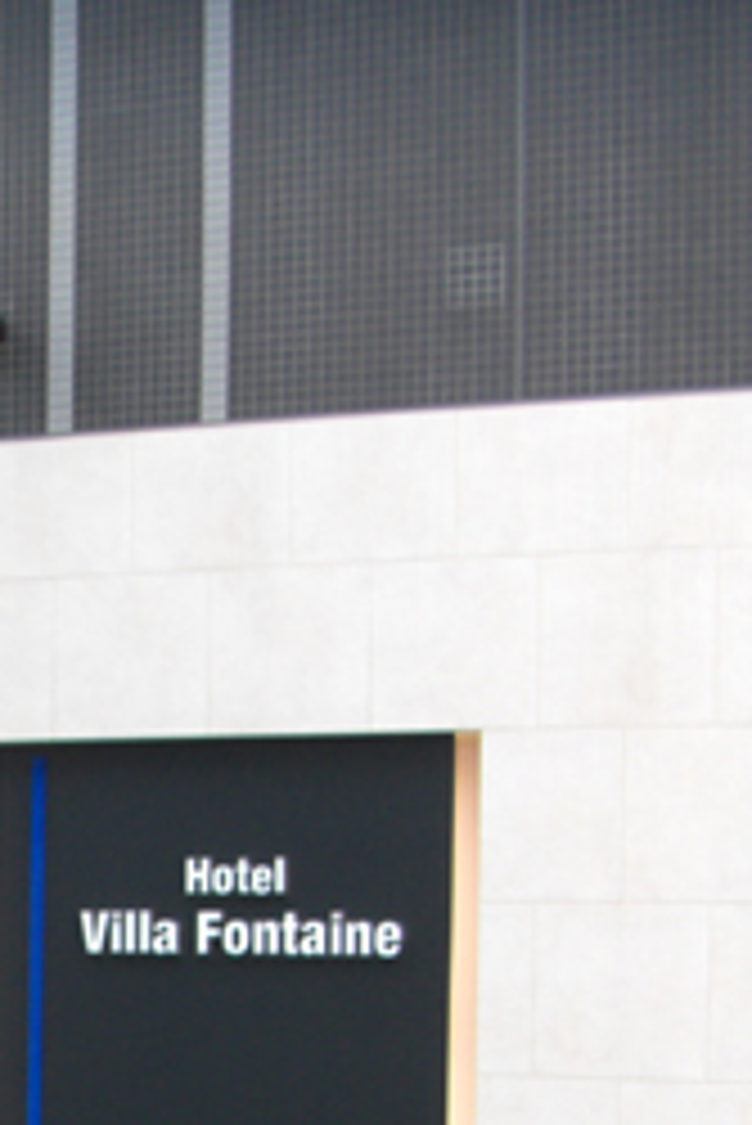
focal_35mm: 77
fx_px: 2409
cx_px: -259
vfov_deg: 26.1
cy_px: 772
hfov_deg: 16.6
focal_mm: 6.3
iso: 100
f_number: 3.4
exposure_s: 1/125
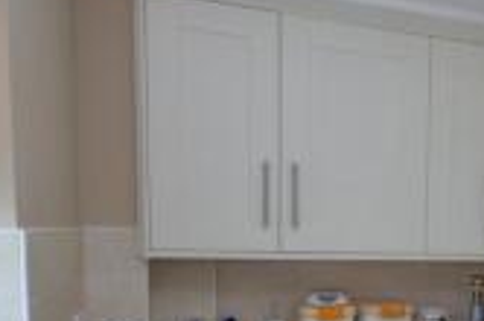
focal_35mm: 47
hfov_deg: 37.7
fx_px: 637
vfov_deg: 27.3
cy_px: 287
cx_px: 469
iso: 400
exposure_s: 1/80
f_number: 4.5
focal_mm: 11
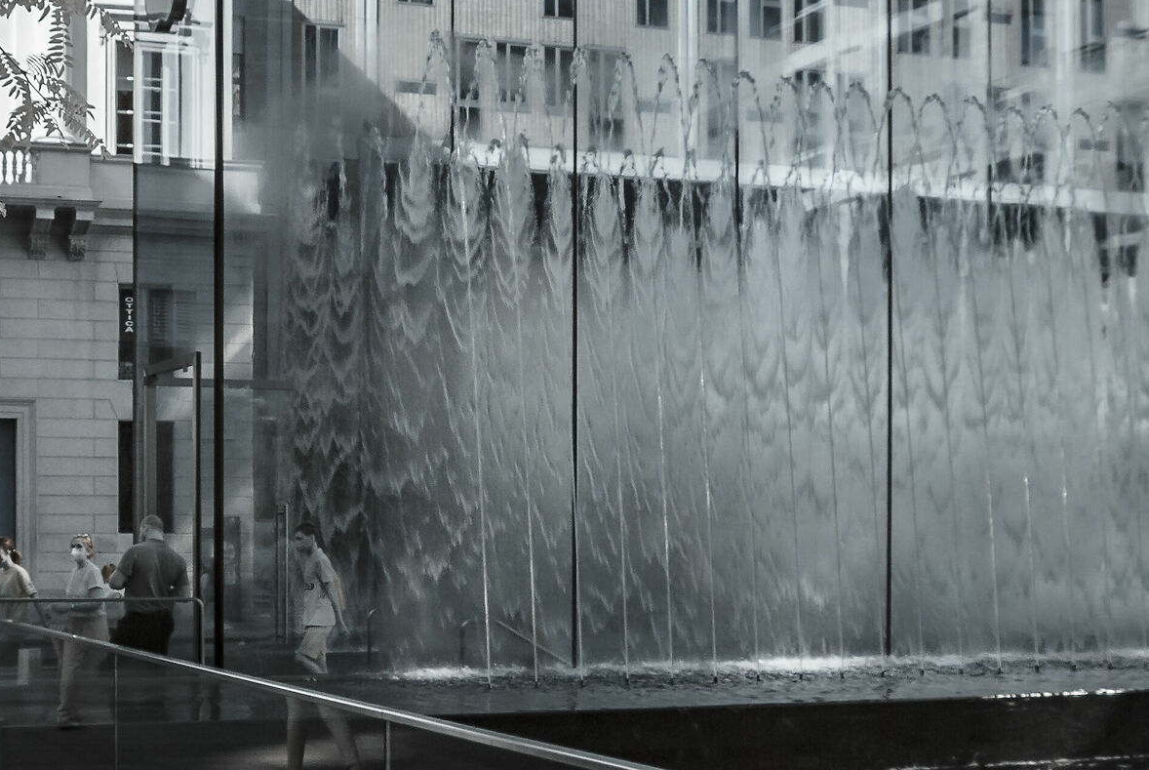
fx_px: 1758
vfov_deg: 24.7
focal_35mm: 55
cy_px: 343
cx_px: 427
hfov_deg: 36.0
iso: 100
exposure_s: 1/50
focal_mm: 18
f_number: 9
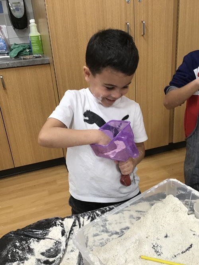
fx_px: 237
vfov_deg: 58.3
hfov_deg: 45.5
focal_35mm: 31
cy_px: 132
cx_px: 100
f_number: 2.4
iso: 50
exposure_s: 1/30
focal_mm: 3.3
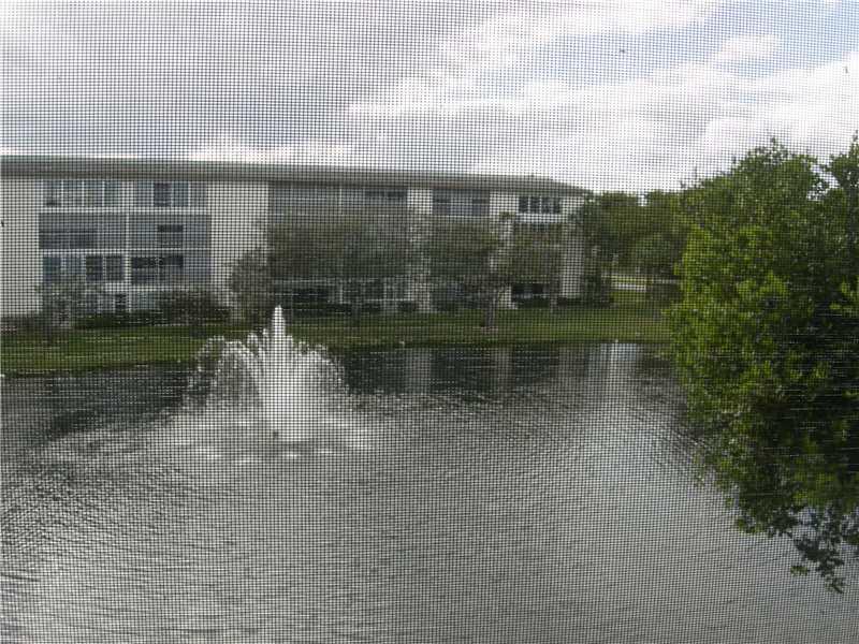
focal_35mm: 36
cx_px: 430
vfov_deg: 39.7
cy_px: 322
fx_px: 893
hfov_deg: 51.4
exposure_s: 1/185
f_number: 4.8
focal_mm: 7.5
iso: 64
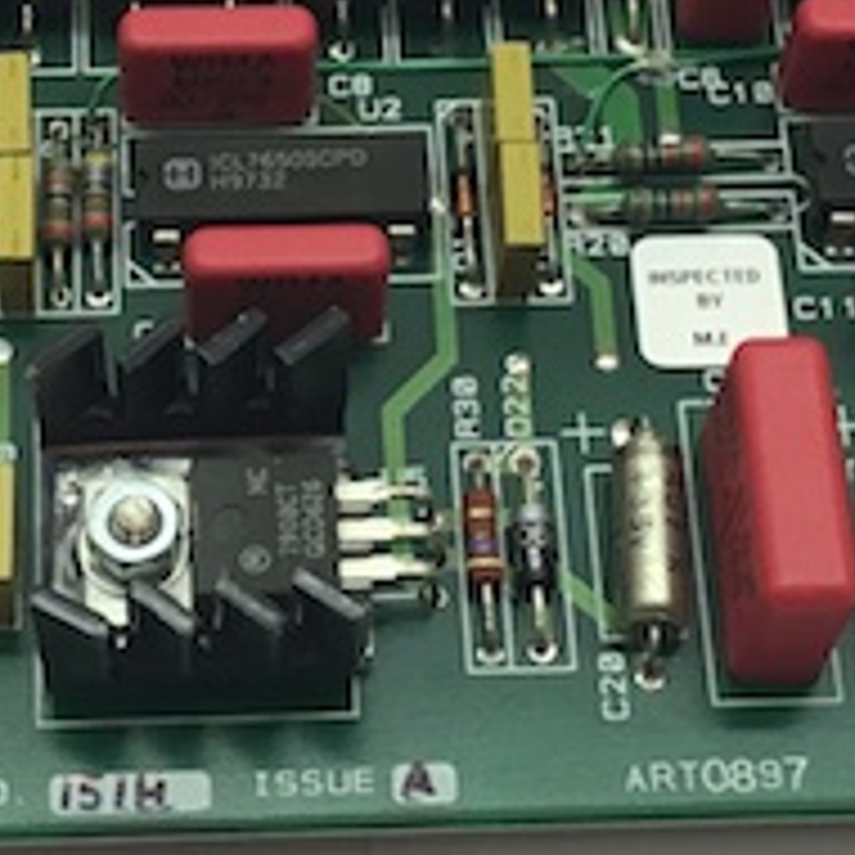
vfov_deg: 15.9
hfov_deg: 15.9
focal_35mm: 109
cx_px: 284
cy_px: 281
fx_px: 3046
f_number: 2.2
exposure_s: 1/33
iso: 64
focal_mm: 4.15
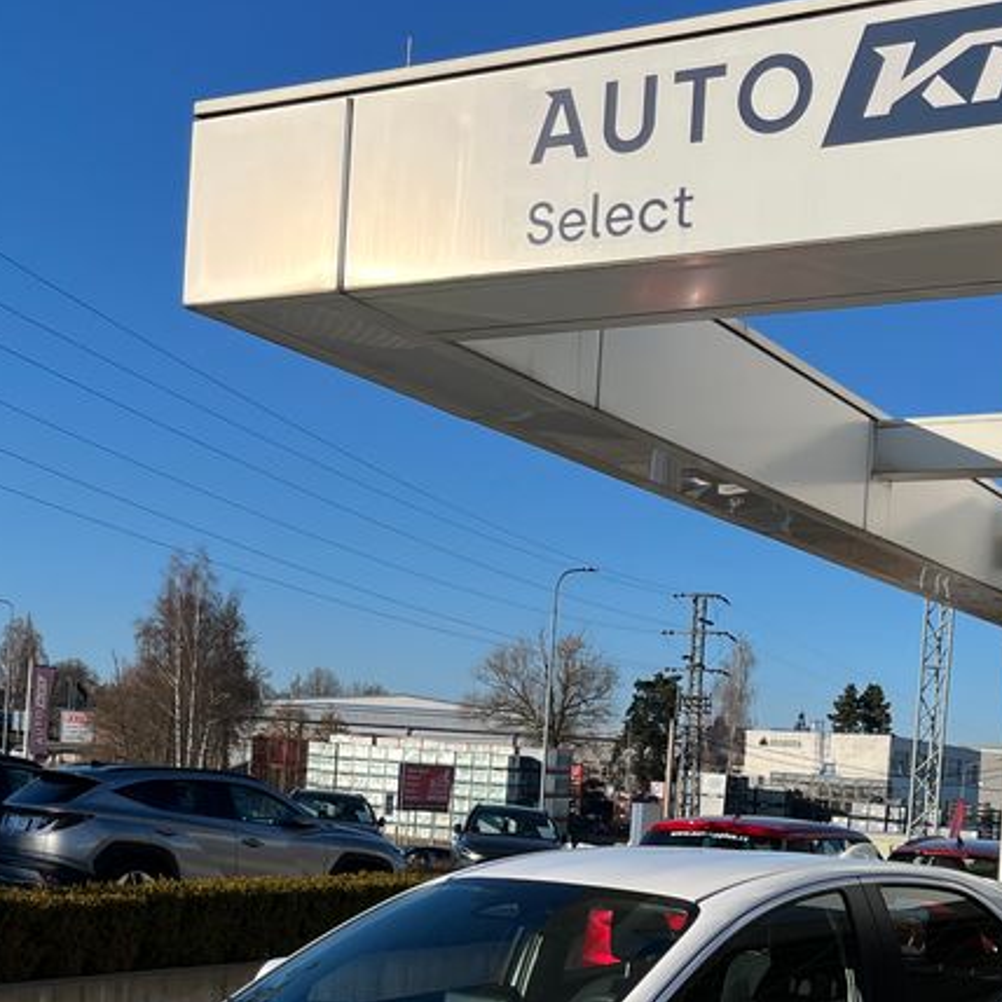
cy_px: 780
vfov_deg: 30.4
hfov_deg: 31.1
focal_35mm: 55
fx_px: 1801
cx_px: 545
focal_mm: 5.1
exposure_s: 1/4854
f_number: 1.6
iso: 50
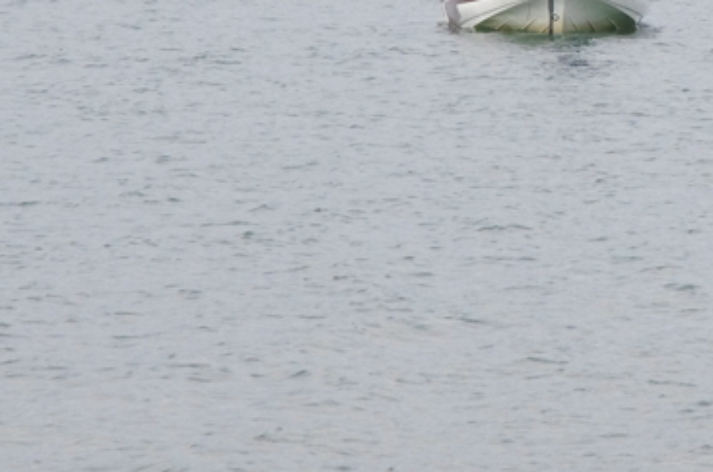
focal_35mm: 563
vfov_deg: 2.4
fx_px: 11126
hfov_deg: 3.7
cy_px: -60
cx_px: 591
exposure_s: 1/4000
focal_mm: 135
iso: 3200
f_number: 8
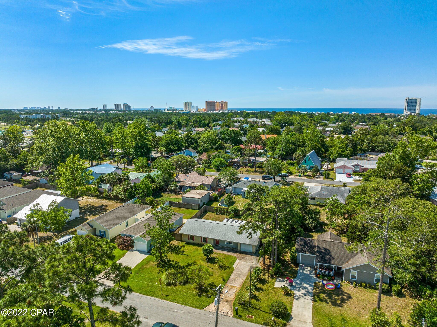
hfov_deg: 71.6
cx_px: 218
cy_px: 164
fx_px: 303
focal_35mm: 24
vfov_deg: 56.8
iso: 100
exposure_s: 1/800
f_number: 5
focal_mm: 12.29
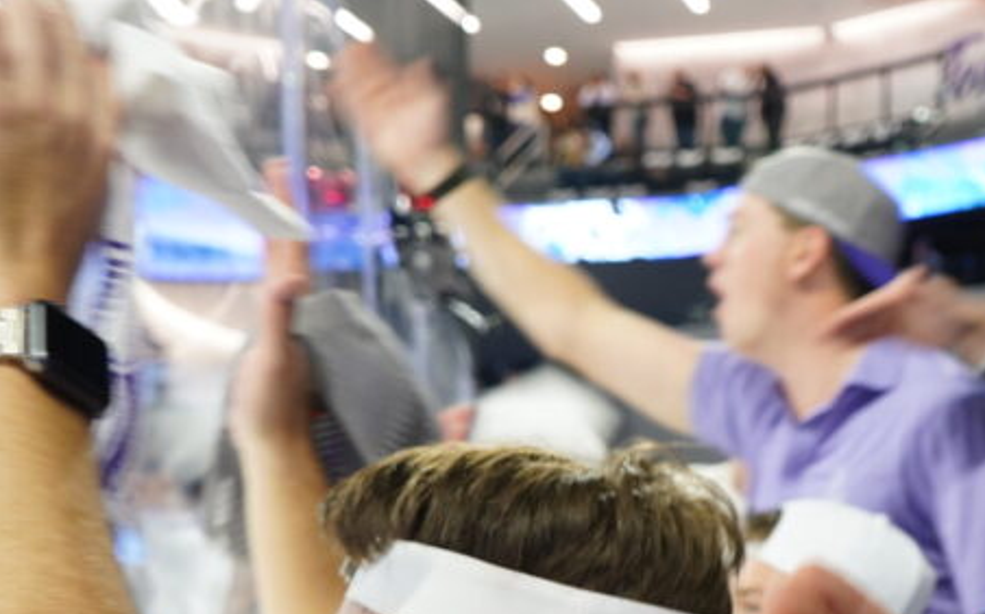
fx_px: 1798
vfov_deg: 19.3
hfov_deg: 30.0
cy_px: 445
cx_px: 763
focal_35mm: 67
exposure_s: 1/50
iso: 640
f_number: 4.5
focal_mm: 29
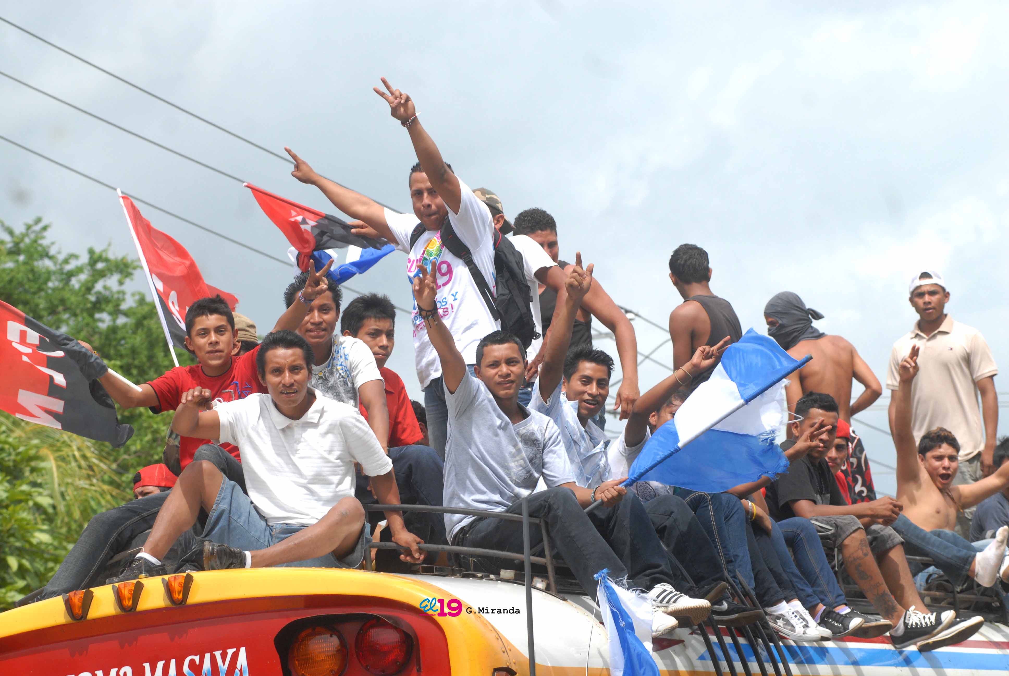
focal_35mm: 150
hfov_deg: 13.7
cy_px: 338
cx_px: 504
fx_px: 4209
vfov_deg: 9.2
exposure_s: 1/1250
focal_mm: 100
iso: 500
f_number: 8
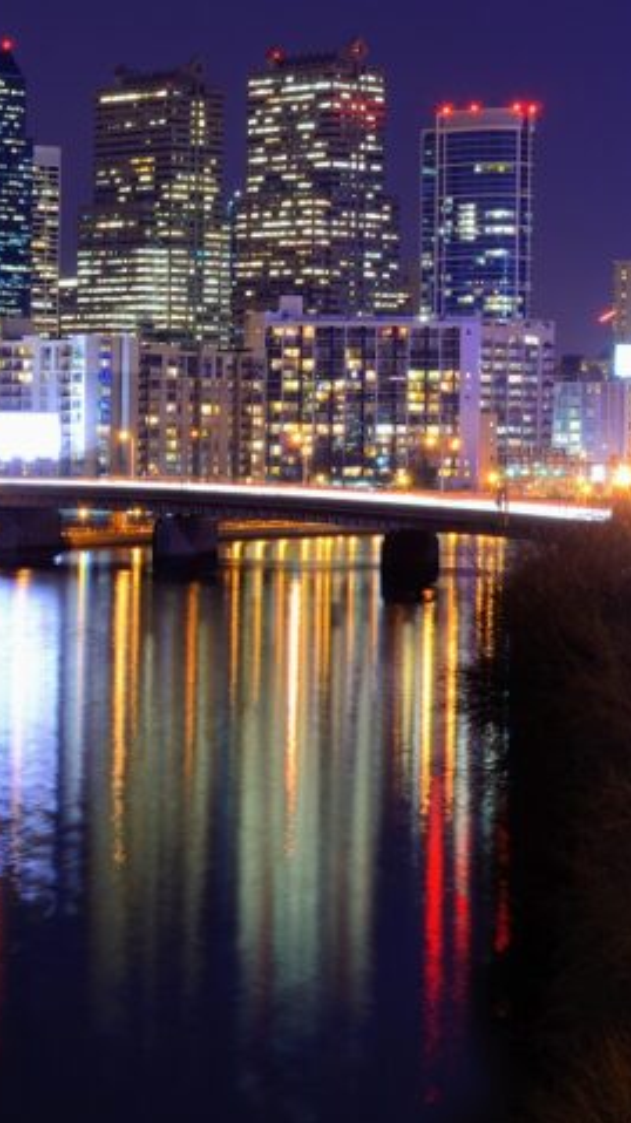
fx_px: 3395
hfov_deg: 10.4
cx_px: -185
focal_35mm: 114
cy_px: 483
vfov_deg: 18.8
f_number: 10
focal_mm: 34
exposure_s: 30
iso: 100
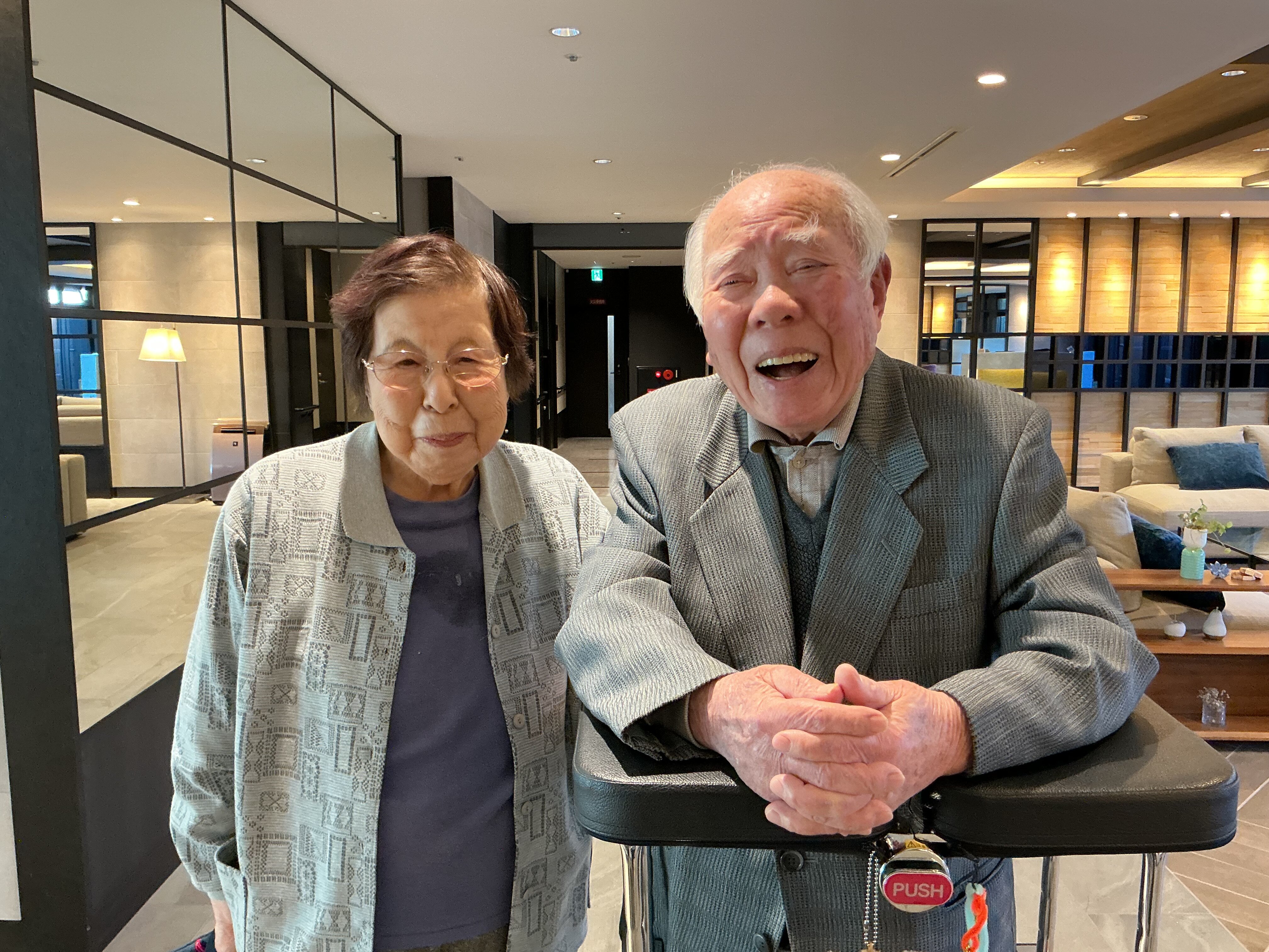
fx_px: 1063
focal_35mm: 29
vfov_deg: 48.2
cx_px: 634
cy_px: 476
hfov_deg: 61.7
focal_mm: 3
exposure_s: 1/60
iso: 160
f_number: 1.8
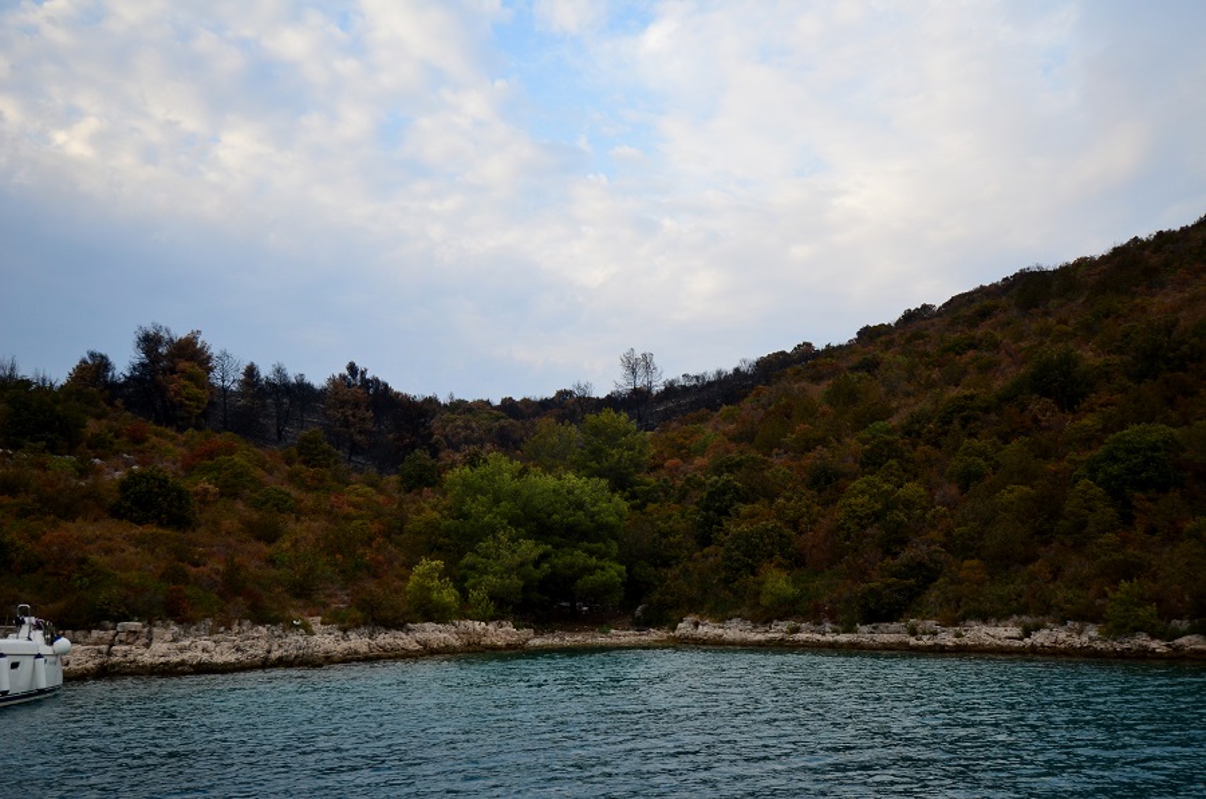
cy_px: 400
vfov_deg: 36.7
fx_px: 1203
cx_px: 603
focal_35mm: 36
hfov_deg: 53.2
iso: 640
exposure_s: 1/800
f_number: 4
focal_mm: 24
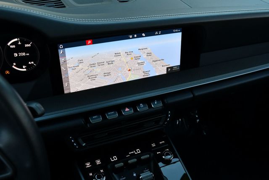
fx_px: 269
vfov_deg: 36.9
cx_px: 134
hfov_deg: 53.1
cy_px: 90
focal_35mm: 36
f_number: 5
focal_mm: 18
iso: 400
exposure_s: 1/250
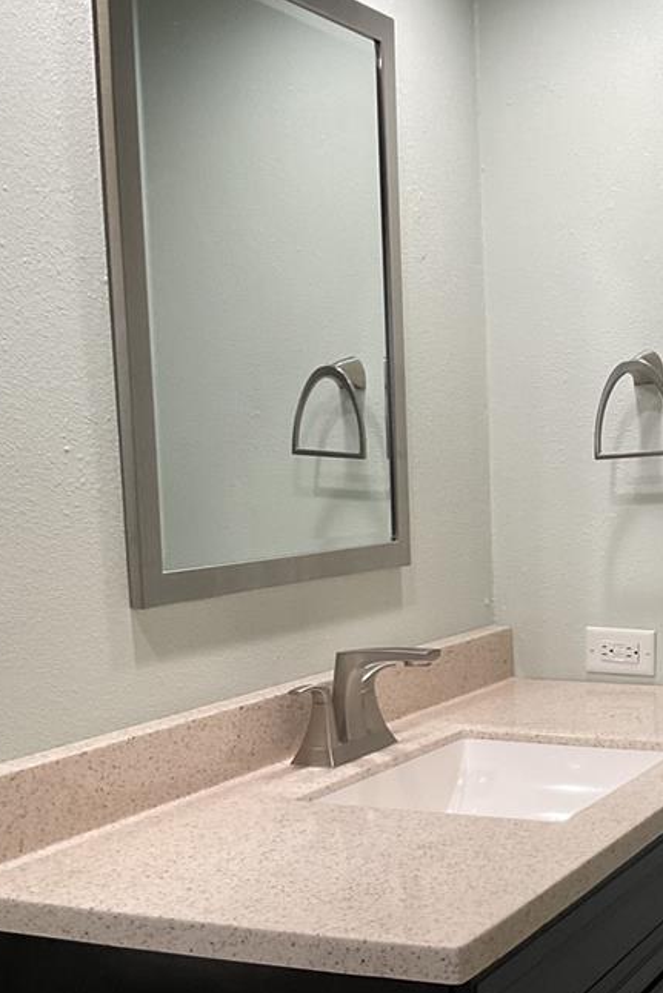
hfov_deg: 23.4
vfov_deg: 35.3
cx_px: 620
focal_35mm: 56
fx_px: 1546
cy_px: 647
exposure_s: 1/120
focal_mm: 3
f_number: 1.8
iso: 64
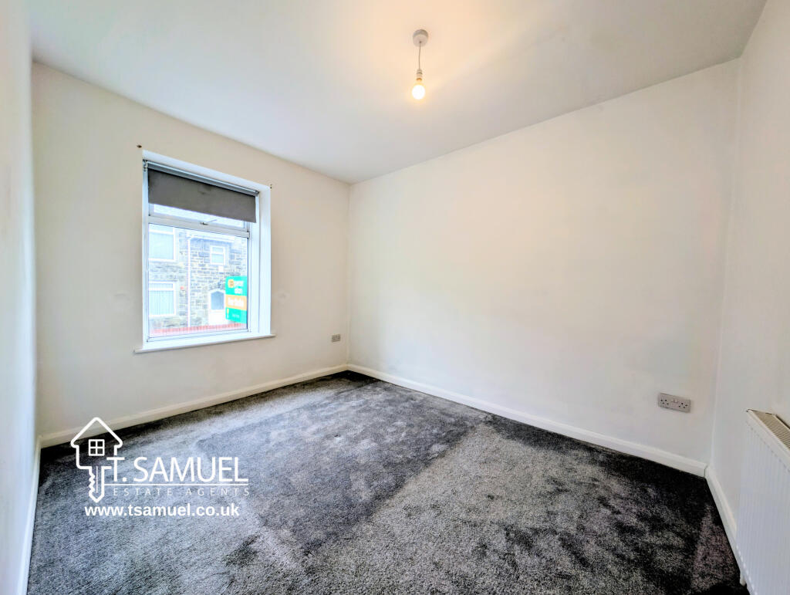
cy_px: 298
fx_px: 274
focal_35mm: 12
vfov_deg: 94.6
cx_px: 395
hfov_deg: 110.5
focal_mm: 2.23
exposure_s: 1/61
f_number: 1.95
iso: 36
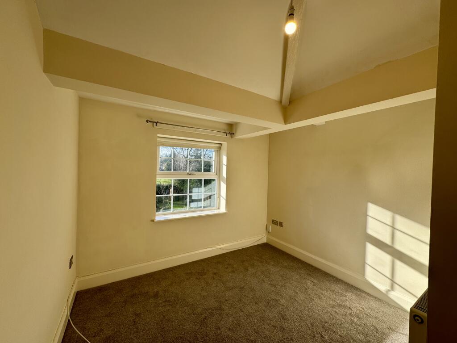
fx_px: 185
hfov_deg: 102.1
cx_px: 228
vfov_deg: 85.7
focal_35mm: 14
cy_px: 172
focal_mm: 2.22
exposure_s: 1/390
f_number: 2.2
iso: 40
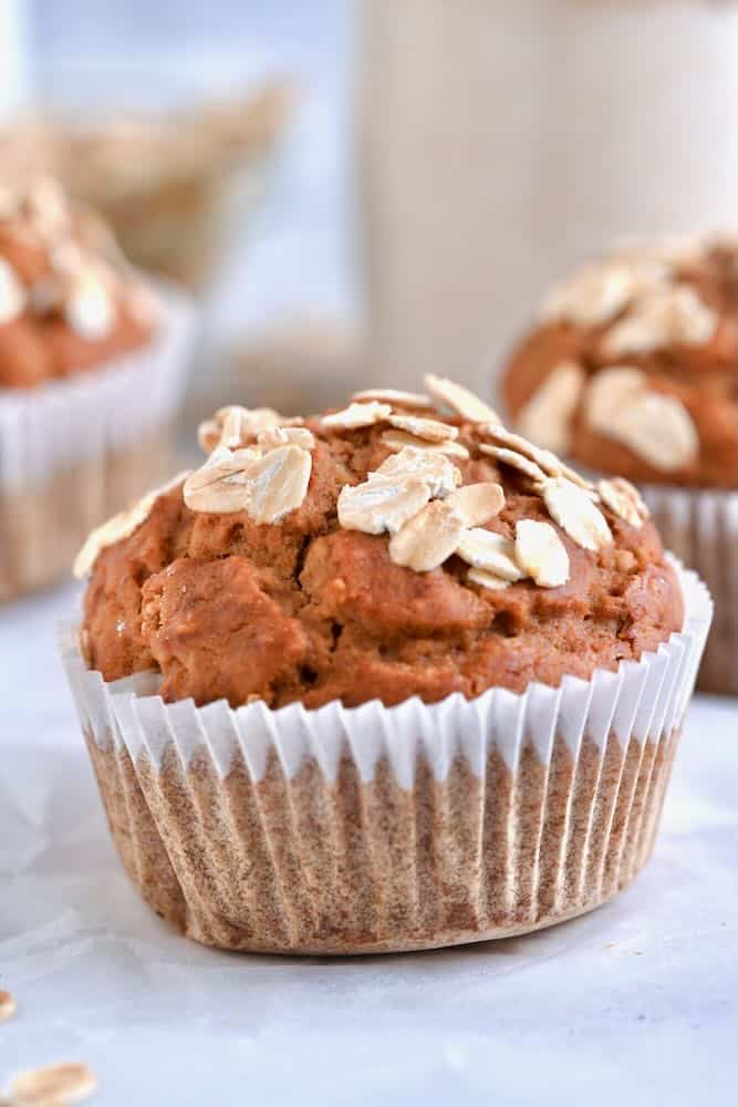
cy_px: 554
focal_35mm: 105
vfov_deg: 19.5
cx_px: 369
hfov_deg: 13.0
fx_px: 3227
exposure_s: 1/3
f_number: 10
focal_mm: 105
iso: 31
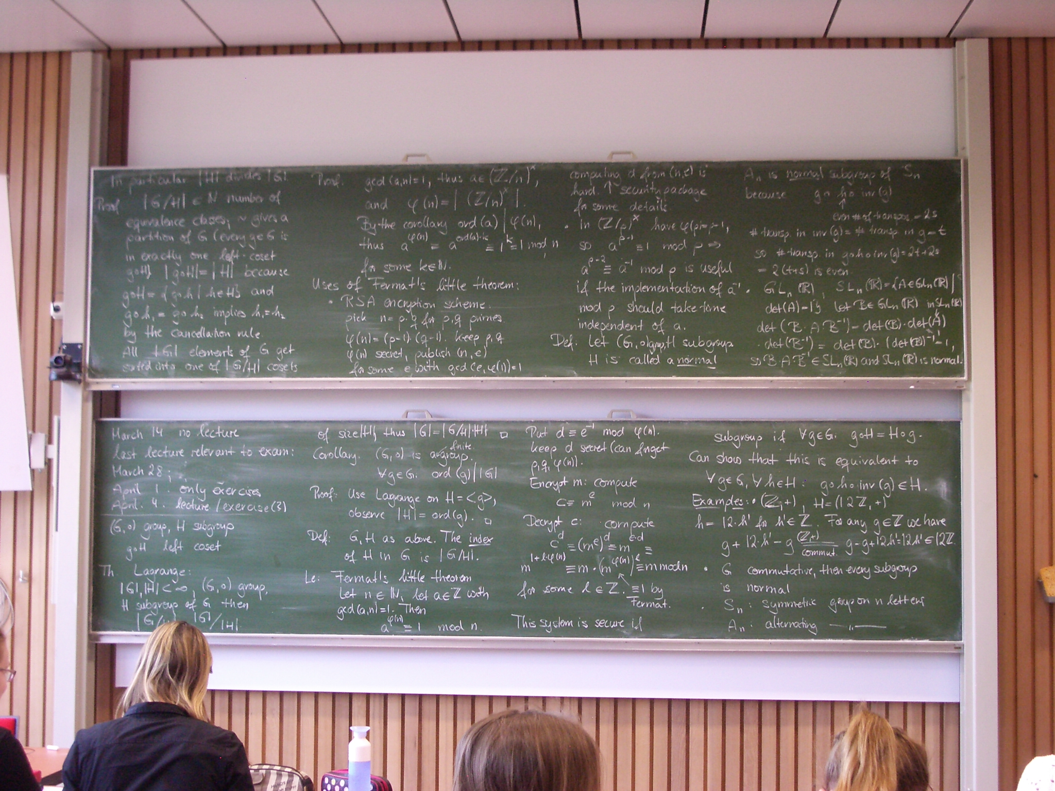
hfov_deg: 38.9
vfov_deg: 29.7
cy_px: 396
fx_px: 1493
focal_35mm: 49
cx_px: 528
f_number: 3.1
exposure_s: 1/25
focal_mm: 8.2
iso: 200
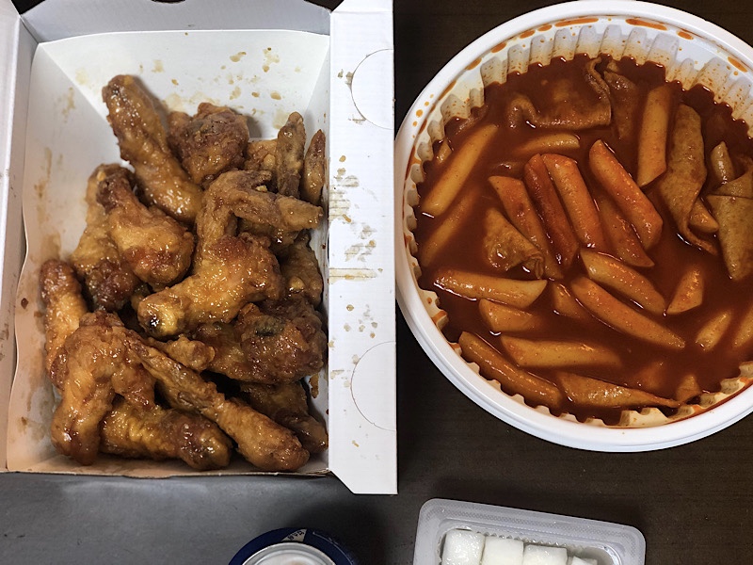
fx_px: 1131
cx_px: 376
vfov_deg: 28.0
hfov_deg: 36.8
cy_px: 282
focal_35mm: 52
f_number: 2.4
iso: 125
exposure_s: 1/40
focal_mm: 6
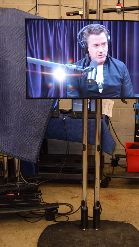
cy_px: 104
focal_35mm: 50
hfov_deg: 24.0
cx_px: 95
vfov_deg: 41.5
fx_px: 325
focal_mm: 27
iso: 800
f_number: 4.5
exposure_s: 1/80
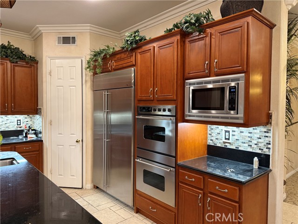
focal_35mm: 24
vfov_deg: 56.8
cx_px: 149
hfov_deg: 71.6
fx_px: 207
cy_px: 112
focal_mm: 6.76
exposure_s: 1/60
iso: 400
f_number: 1.78
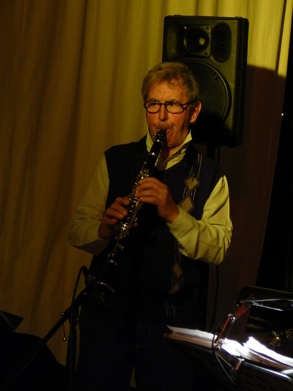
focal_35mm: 148
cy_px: 196
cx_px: 146
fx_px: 1670
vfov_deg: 13.3
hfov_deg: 10.0
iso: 200
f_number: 4
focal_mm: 22
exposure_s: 1/8
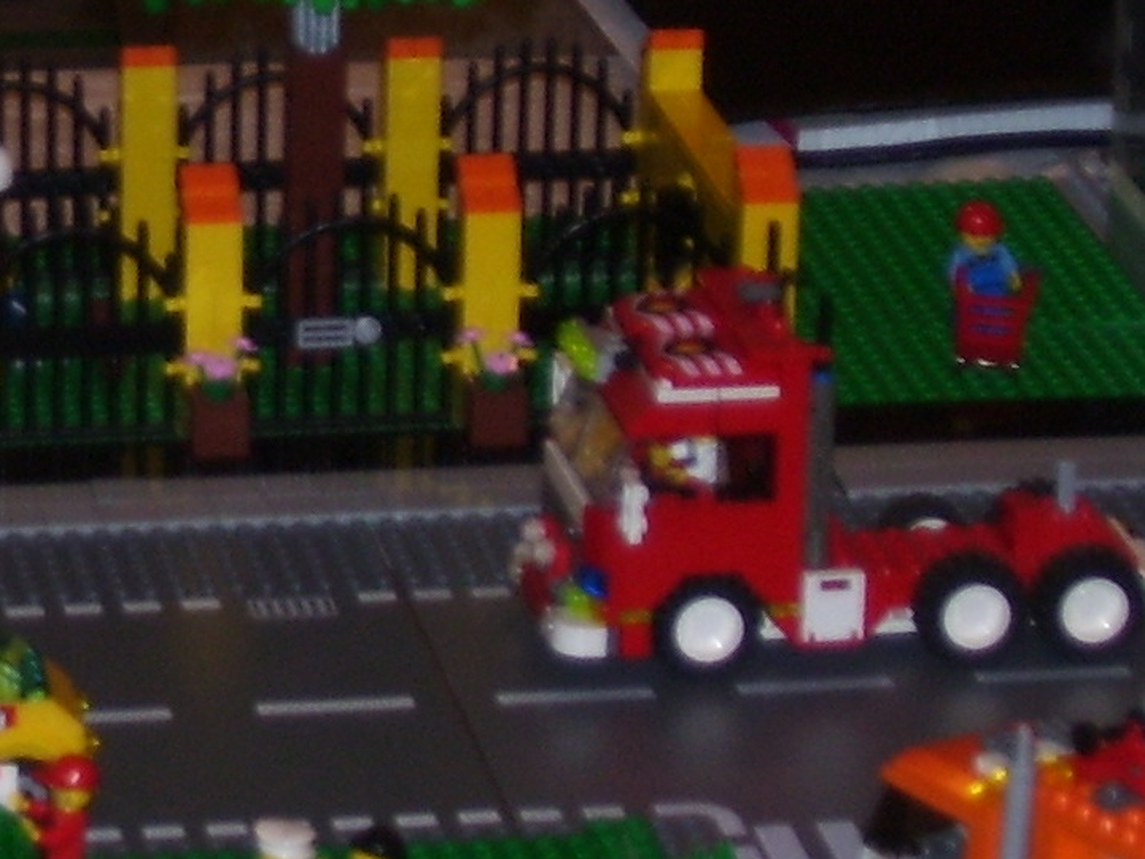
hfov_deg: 8.7
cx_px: -380
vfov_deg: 6.6
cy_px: 0
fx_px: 7409
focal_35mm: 224
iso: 80
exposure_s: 1/90
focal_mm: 11.6
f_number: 4
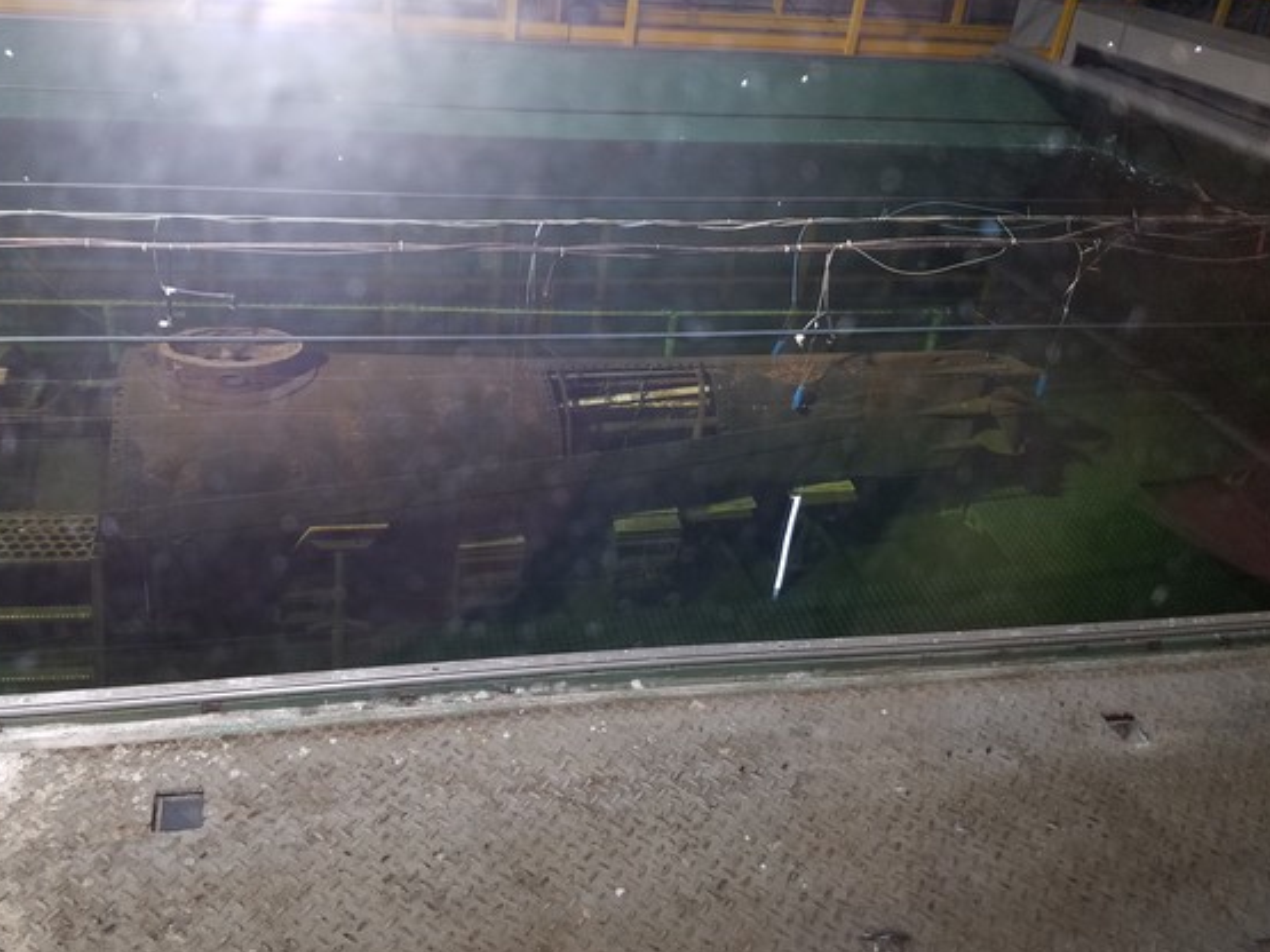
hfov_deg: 59.8
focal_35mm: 30
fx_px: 1100
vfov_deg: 46.8
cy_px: 453
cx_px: 551
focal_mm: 4.2
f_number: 1.7
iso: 125
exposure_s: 1/22
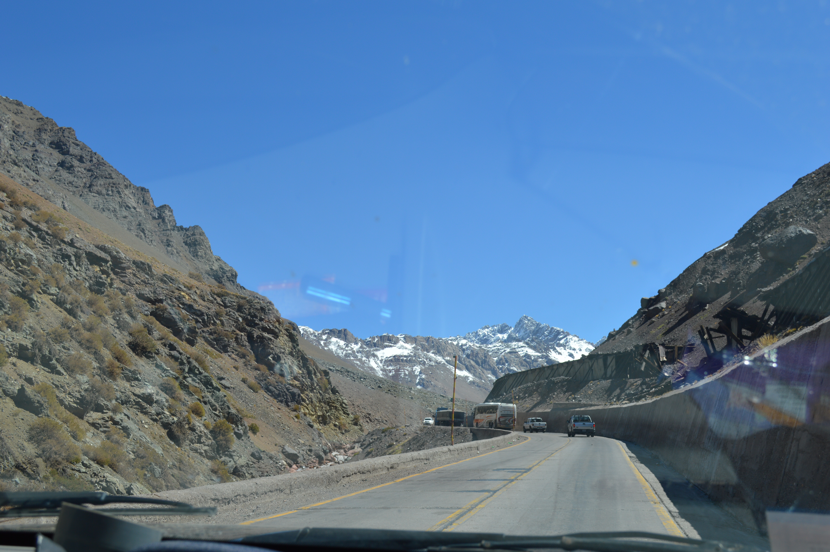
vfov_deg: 34.1
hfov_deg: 49.6
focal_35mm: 39
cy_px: 276
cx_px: 415
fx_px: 898
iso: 100
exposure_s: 1/250
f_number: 8
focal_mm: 26
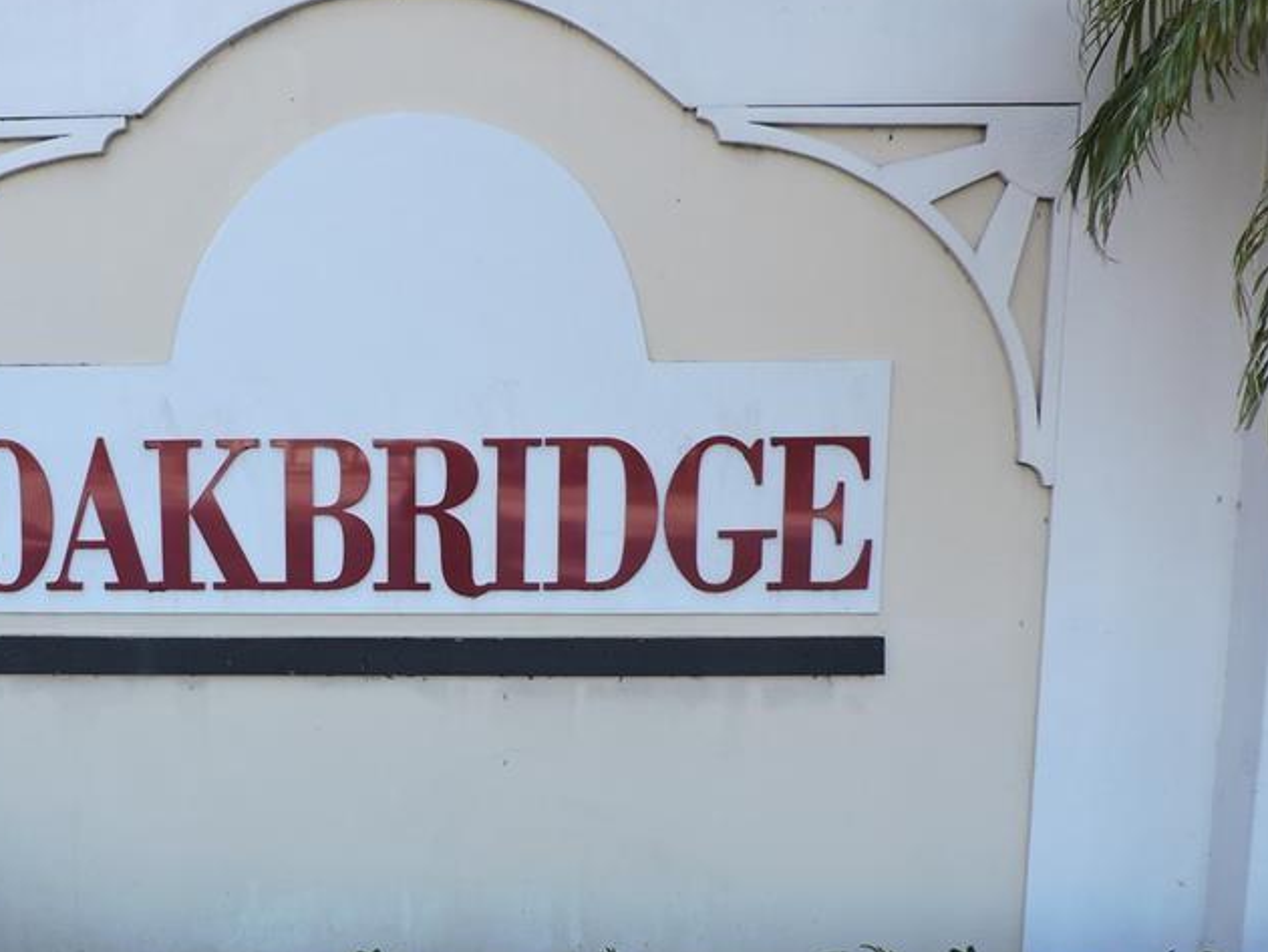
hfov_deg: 46.6
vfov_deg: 36.2
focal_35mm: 39
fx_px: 1429
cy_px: 682
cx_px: 358
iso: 100
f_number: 3
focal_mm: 4.3
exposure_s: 1/160
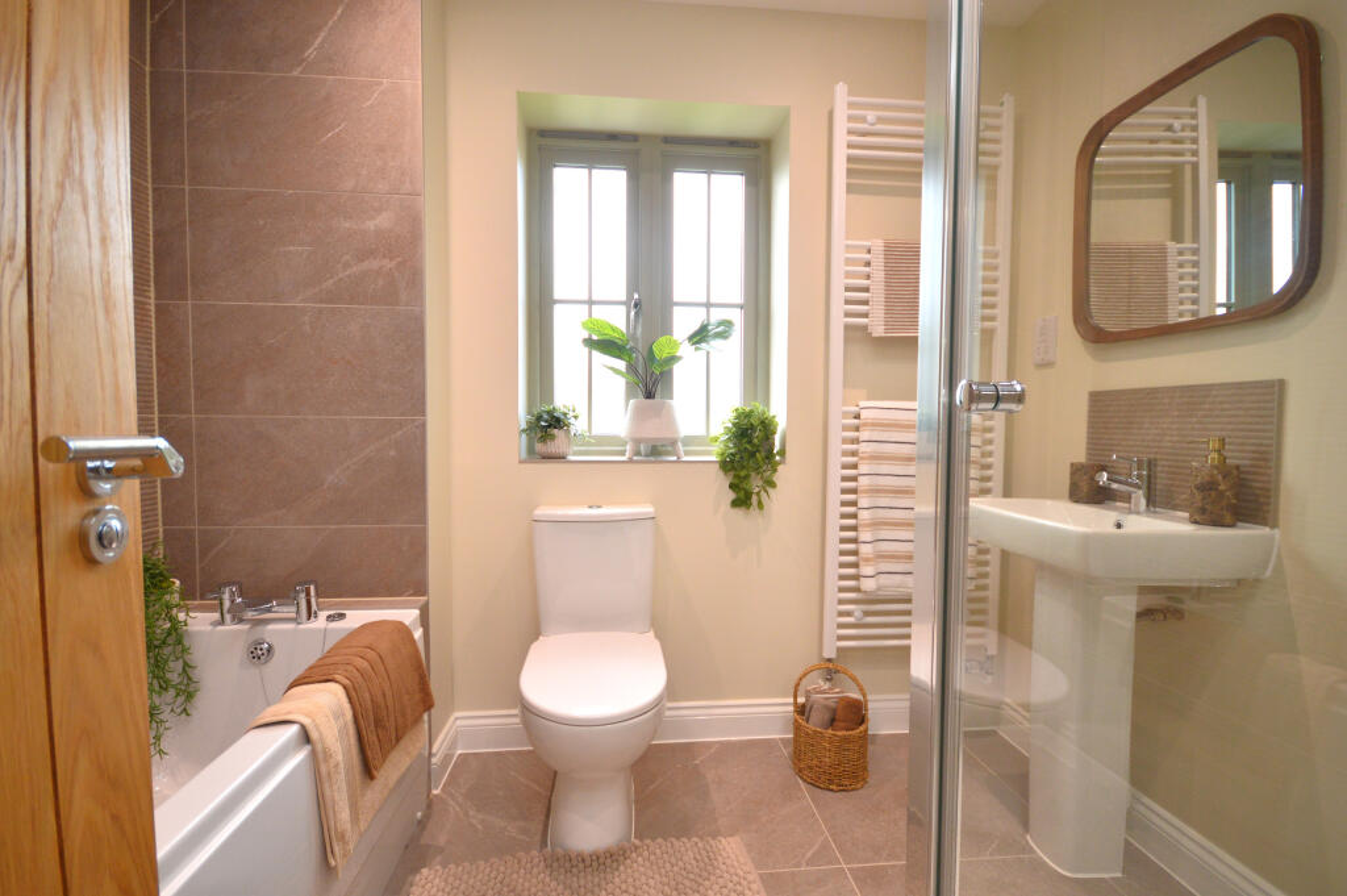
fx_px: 561
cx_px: 674
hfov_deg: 100.4
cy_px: 448
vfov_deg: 77.2
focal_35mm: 15
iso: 450
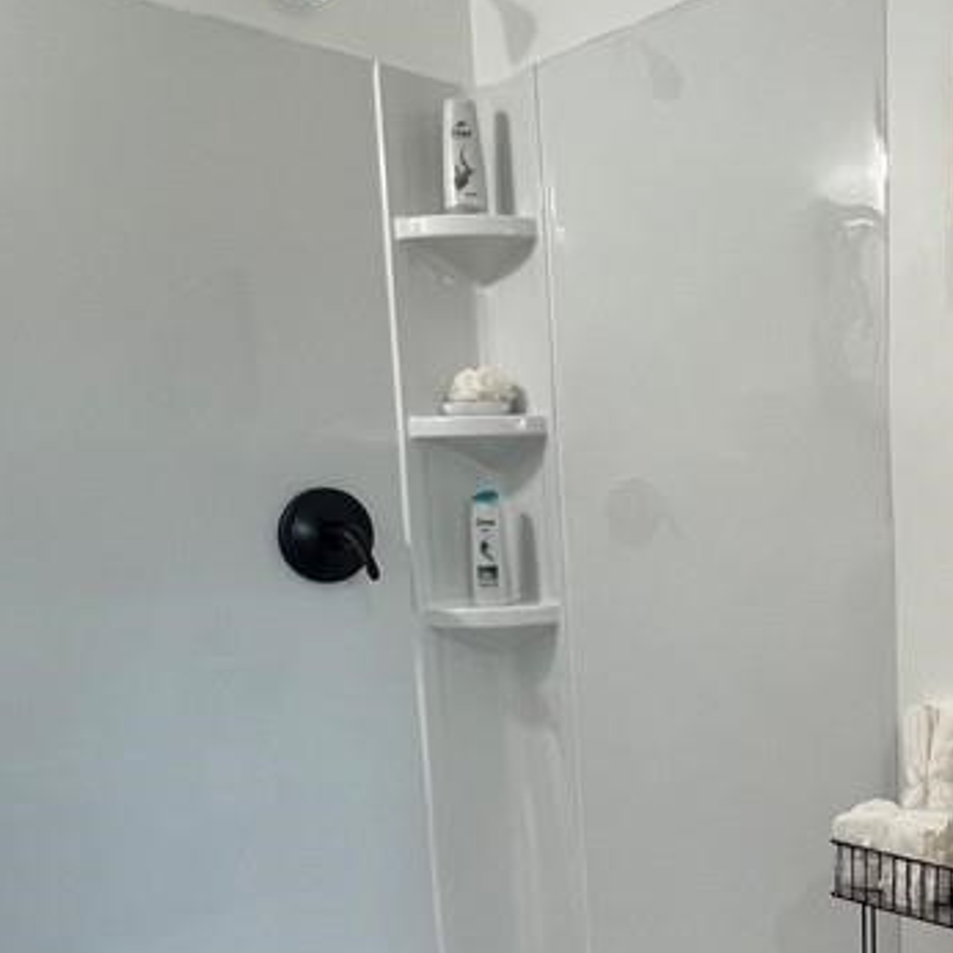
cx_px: 829
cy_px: 628
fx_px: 1059
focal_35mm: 34
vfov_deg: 47.7
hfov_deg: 44.7
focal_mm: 1.57
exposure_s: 1/120
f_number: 1.8
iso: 160
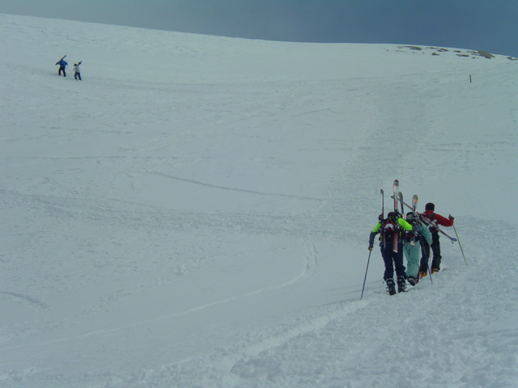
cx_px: 259
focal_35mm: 95
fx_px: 1422
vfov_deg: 15.6
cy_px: 194
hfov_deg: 20.7
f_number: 9.3
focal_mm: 14.7
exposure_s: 1/500
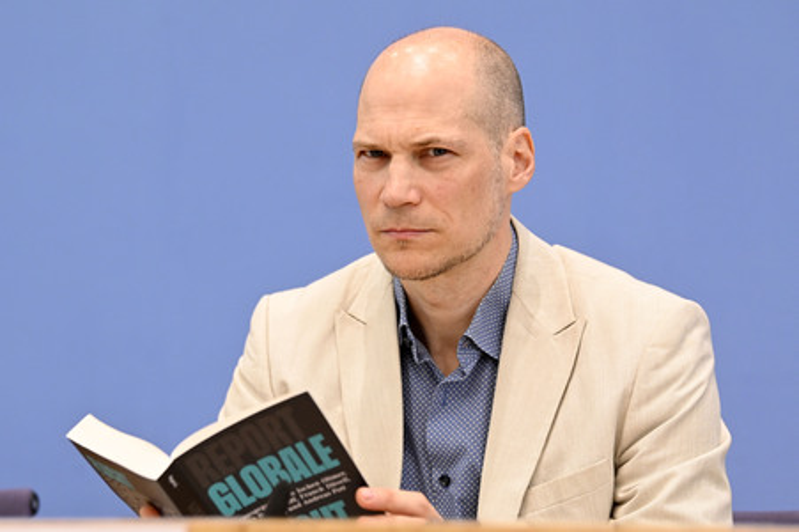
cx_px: 400
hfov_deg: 15.8
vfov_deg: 10.5
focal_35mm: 130
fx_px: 2883
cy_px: 266
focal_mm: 130
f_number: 5
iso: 3200
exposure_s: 1/500
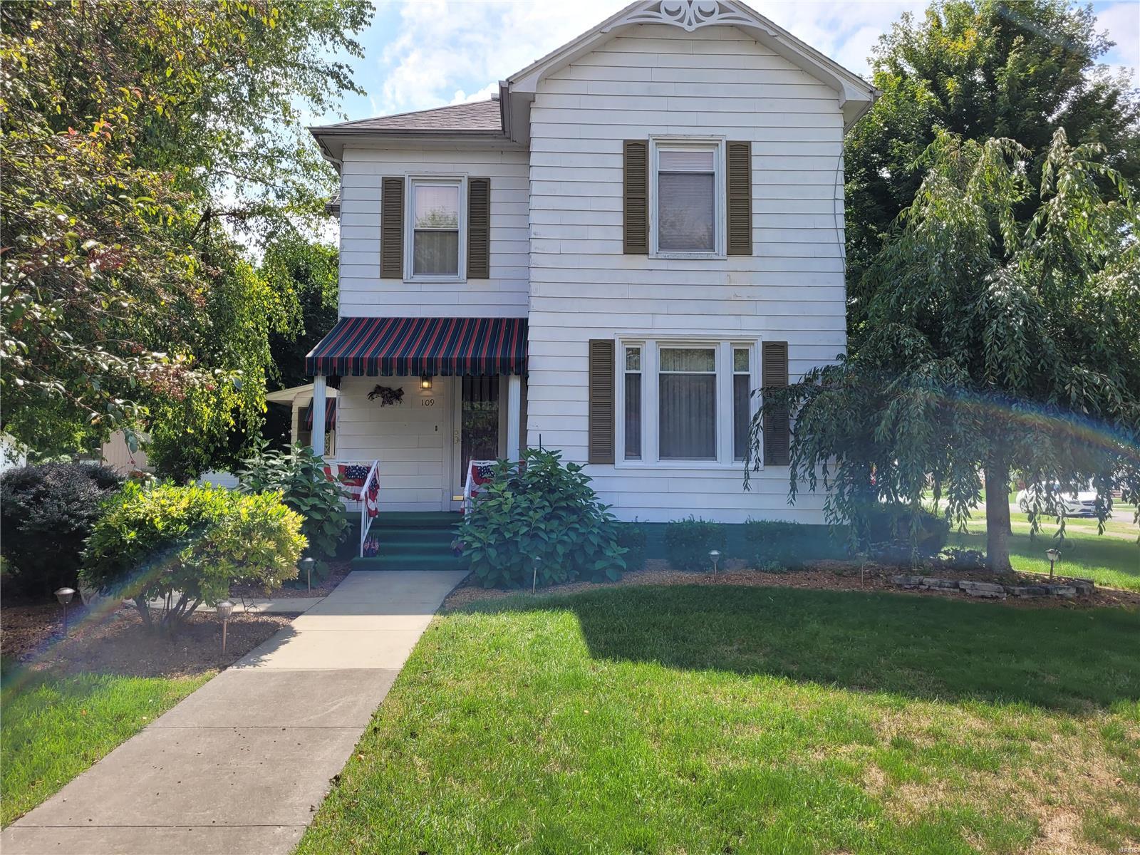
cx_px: 570
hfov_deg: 67.3
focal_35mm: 26
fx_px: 856
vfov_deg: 53.1
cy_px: 428
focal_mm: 5.4
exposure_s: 1/1497
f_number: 1.8
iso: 40
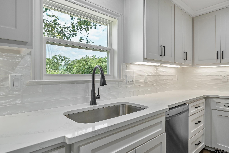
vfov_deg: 59.5
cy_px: 76
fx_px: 134
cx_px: 114
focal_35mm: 21
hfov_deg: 81.2
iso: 800
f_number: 8
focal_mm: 21
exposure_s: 1/80
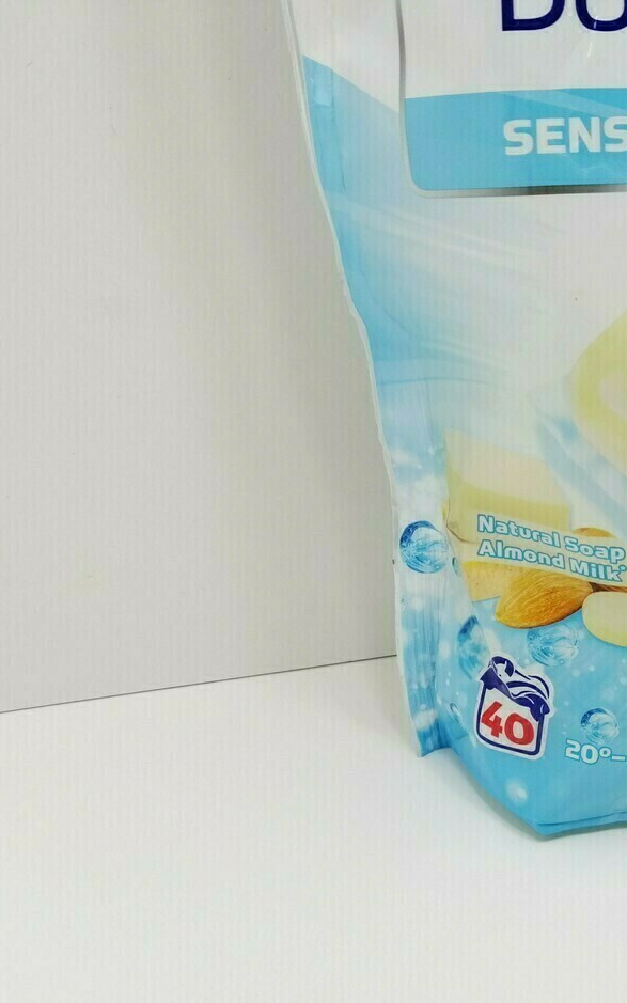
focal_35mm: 39
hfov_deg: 31.6
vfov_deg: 50.4
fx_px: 1066
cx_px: 536
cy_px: 512
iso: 50
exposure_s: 1/105
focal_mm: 3.95
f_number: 1.8
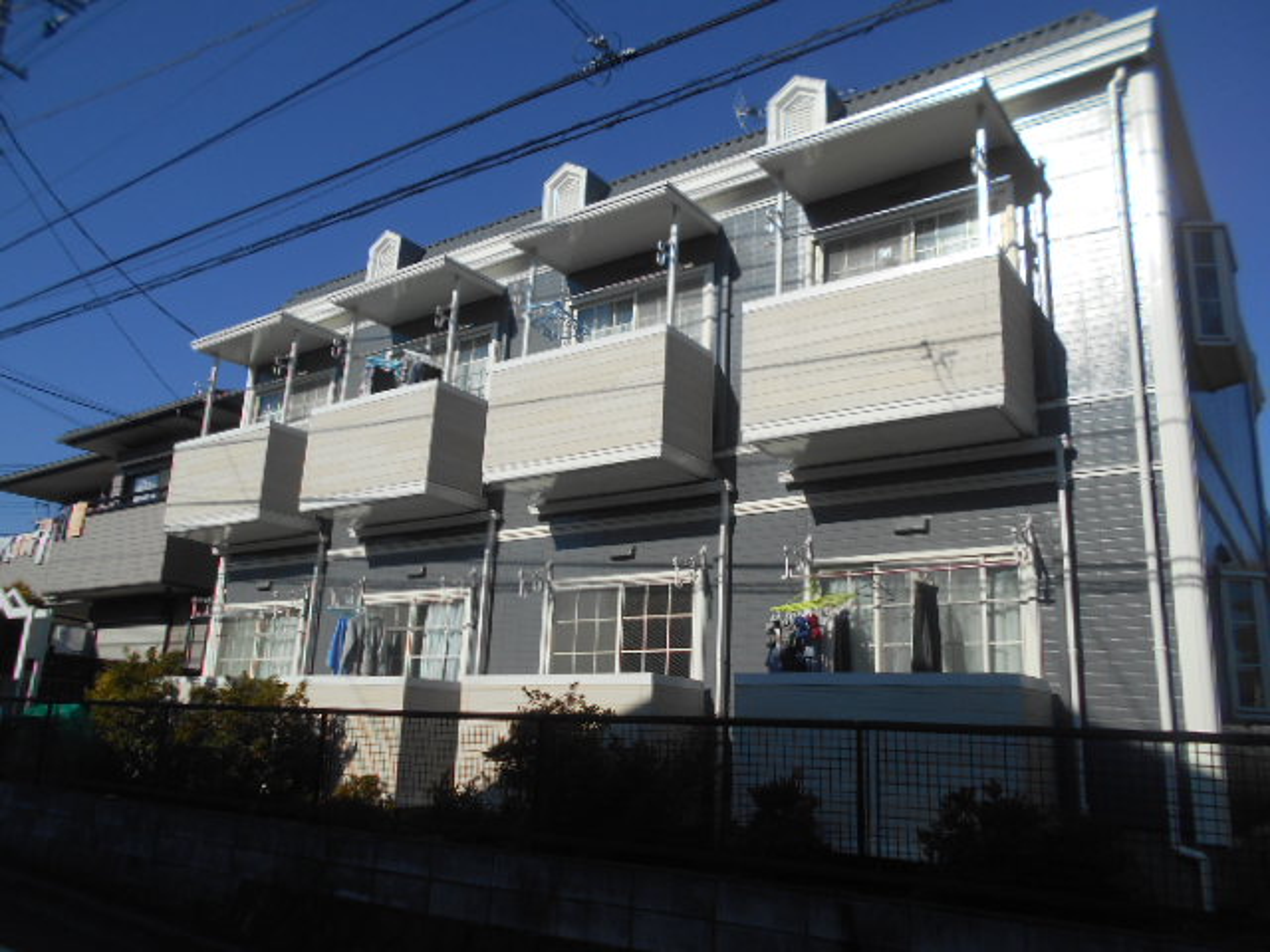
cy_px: 476
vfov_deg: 53.1
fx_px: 954
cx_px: 635
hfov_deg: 67.3
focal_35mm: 26
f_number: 8
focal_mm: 4.6
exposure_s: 1/320
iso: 80
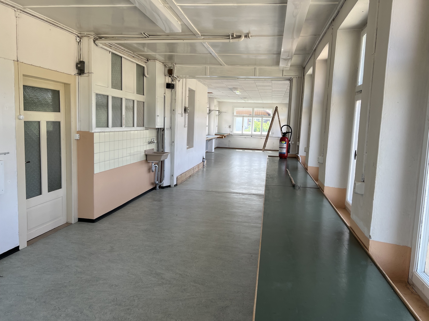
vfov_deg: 53.1
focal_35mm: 26
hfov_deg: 67.3
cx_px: 214
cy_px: 160
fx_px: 322
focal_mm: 5.7
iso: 40
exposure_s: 1/282
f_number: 1.5
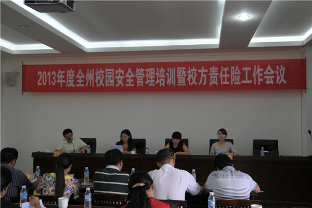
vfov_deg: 34.2
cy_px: 104
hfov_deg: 49.6
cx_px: 156
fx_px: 338
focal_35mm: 39
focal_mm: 26
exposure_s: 1/30
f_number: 3.8
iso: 200
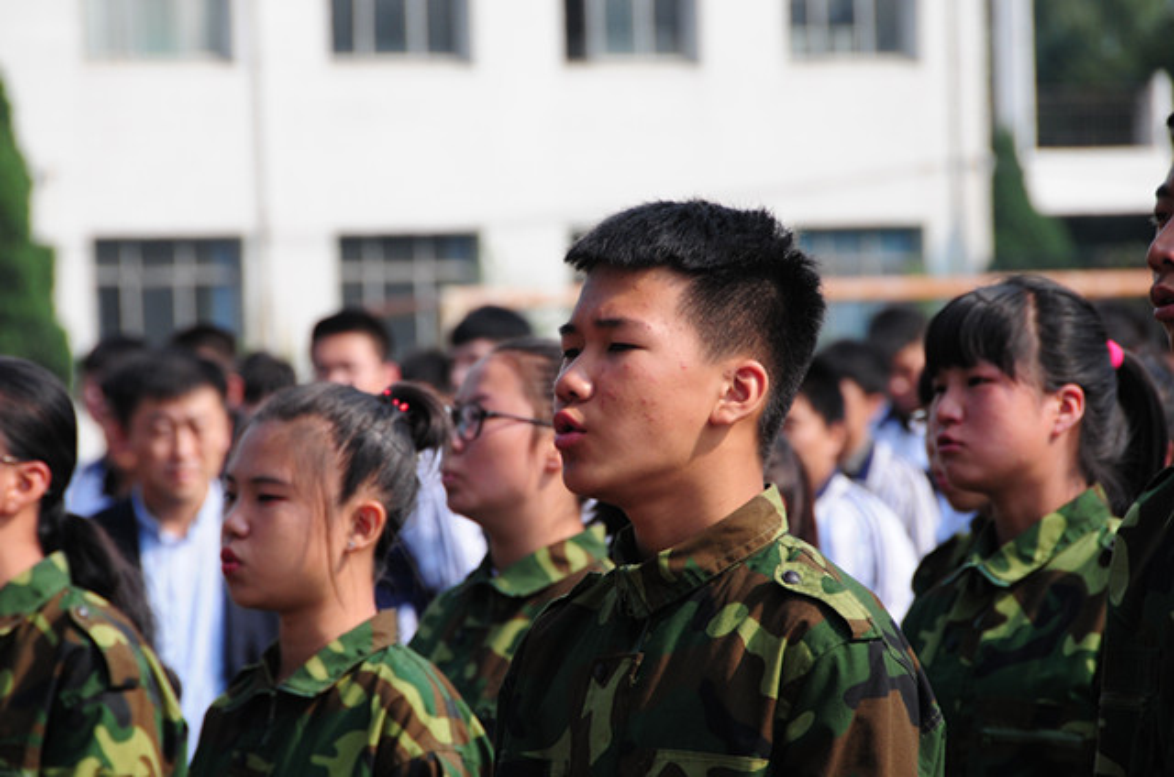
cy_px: 388
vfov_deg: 4.6
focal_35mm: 300
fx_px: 9764
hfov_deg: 6.9
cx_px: 587
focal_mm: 200
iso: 400
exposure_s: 1/500
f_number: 9
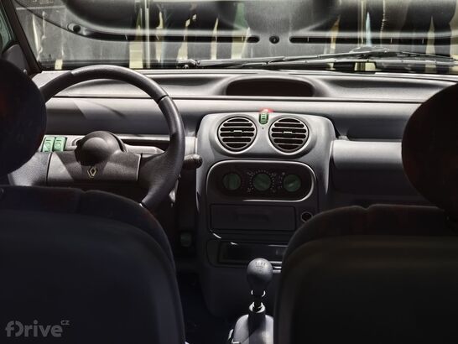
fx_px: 927
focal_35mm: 70
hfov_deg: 27.8
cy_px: 172
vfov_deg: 21.0
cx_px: 229
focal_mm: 11.5
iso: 1000
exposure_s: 1/18.3
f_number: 1.8
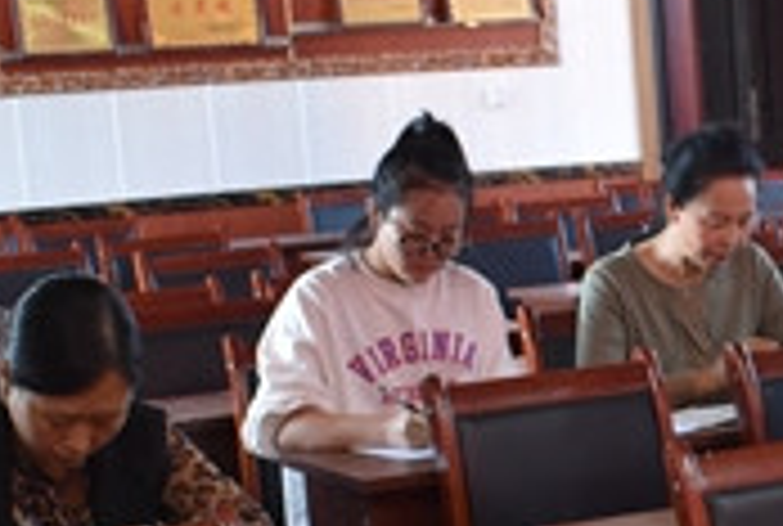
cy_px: 627
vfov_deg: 11.6
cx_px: 828
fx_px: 2551
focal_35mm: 117
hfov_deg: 17.0
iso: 1000
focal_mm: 20
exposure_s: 1/60
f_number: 3.8
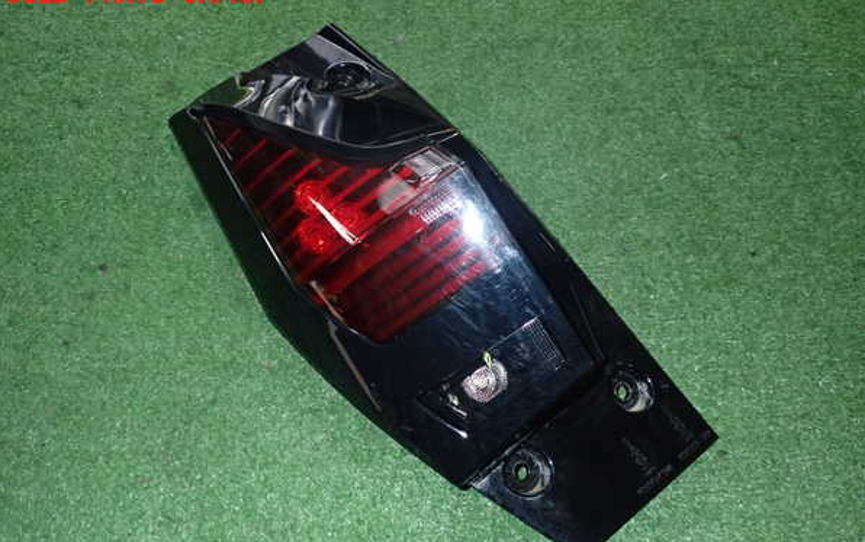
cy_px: 302
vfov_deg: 39.4
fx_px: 755
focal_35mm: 32
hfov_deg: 59.6
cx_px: 434
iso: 400
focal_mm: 5.4
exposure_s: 1/30
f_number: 6.3
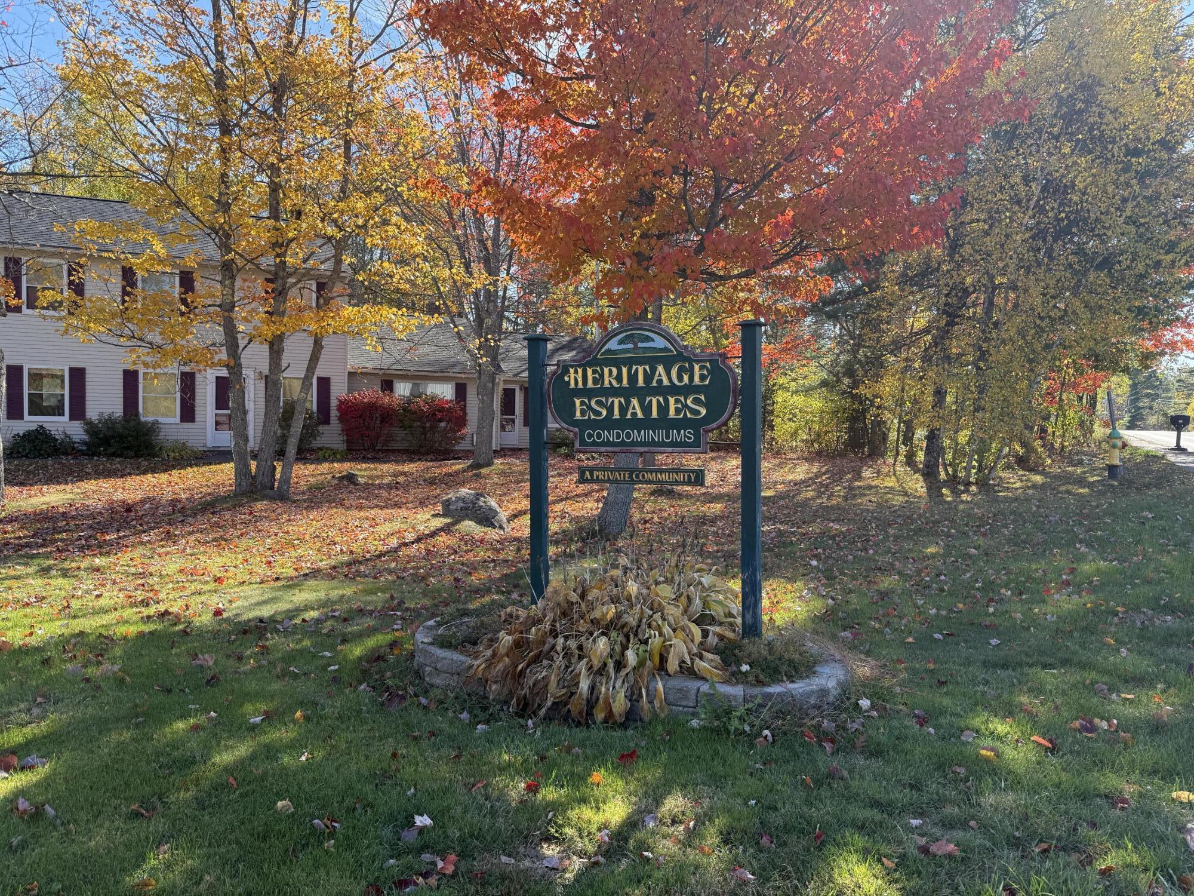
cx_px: 597
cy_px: 448
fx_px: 828
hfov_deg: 71.6
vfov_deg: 56.8
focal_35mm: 24
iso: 80
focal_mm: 6.76
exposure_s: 1/840
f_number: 1.78
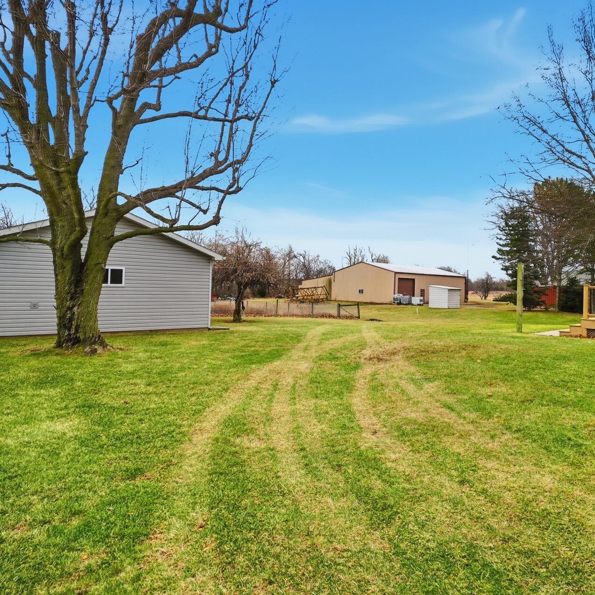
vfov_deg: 74.8
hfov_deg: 74.5
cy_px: 286
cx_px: 333
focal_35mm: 20
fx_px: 389
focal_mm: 10
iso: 125
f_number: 8
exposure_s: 1/500
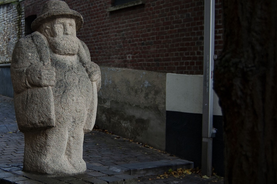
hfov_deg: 31.2
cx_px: 60
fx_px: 484
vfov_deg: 21.5
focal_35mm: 63
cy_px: 93
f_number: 4
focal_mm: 26
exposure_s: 1/640
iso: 400
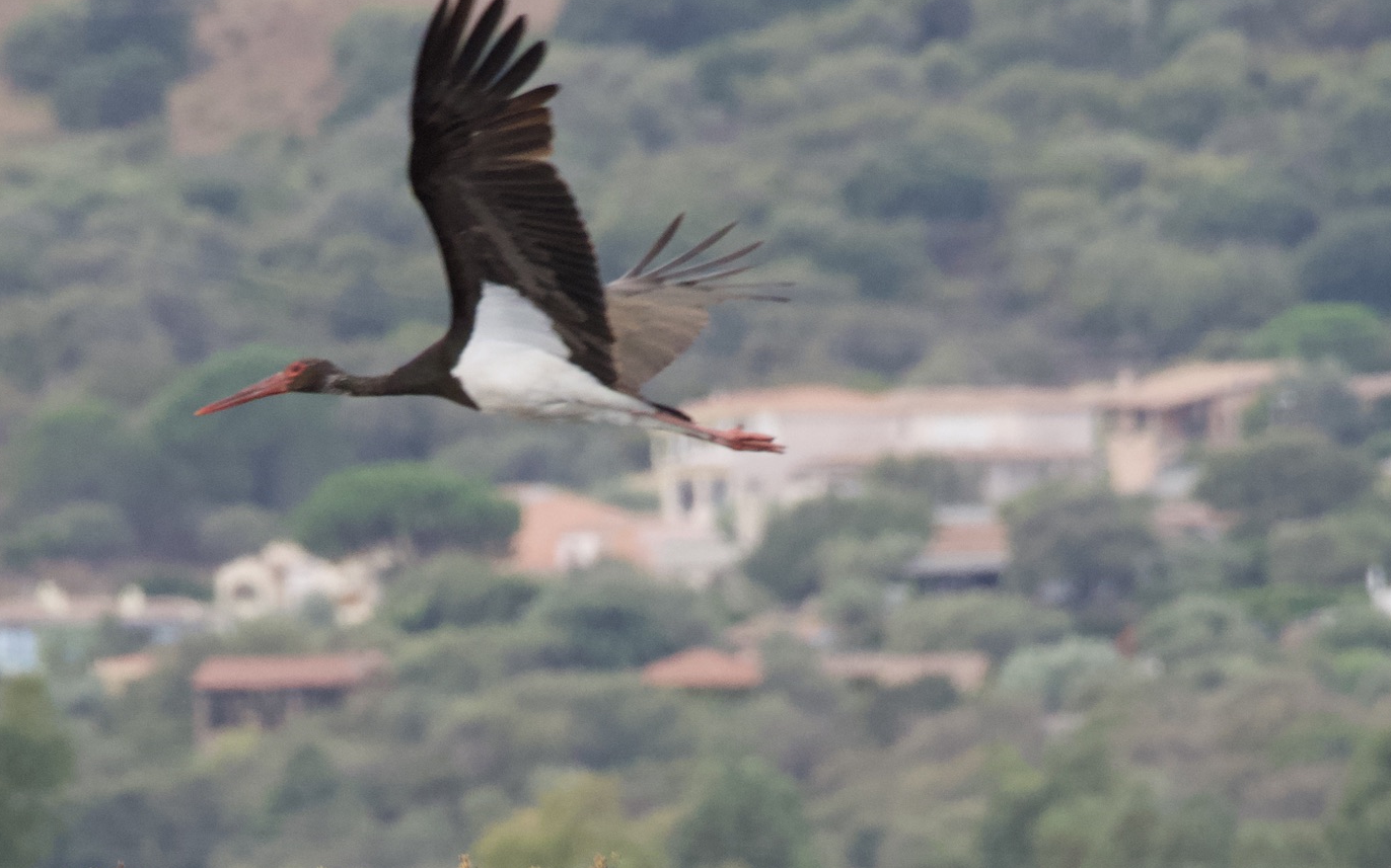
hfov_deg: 1.7
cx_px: 416
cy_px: 702
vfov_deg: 1.0
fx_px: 47985
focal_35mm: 1266
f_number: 8
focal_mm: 400
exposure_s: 1/800
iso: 1600
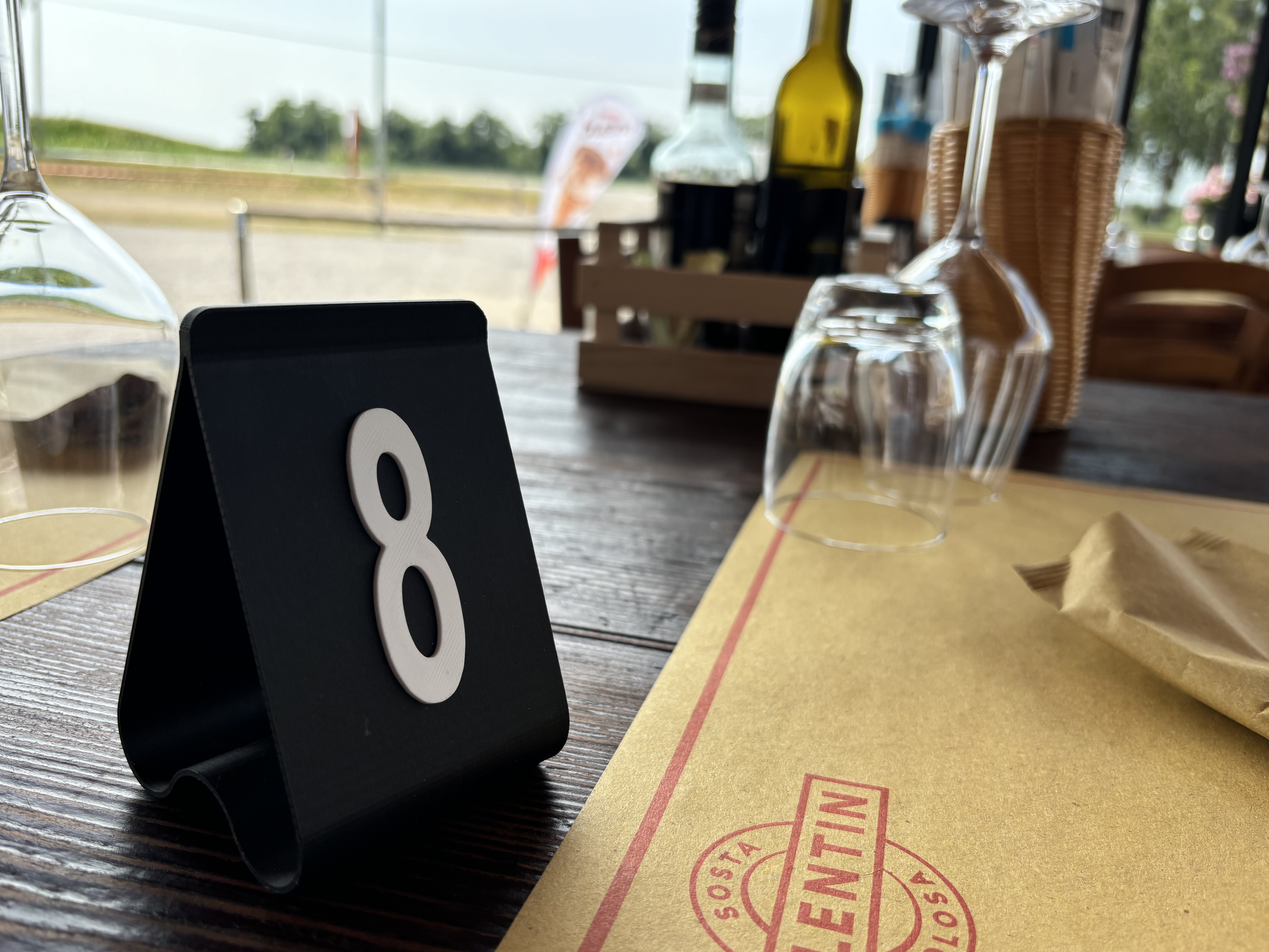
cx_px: 616
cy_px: 478
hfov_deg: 65.3
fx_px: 990
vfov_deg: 51.4
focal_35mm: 27
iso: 50
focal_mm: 5.96
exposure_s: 1/1068
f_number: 1.6
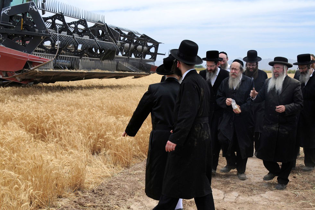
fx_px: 577
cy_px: 102
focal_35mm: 66
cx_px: 164
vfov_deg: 20.6
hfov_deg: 30.5
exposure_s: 1/250
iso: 250
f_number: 8
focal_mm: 42
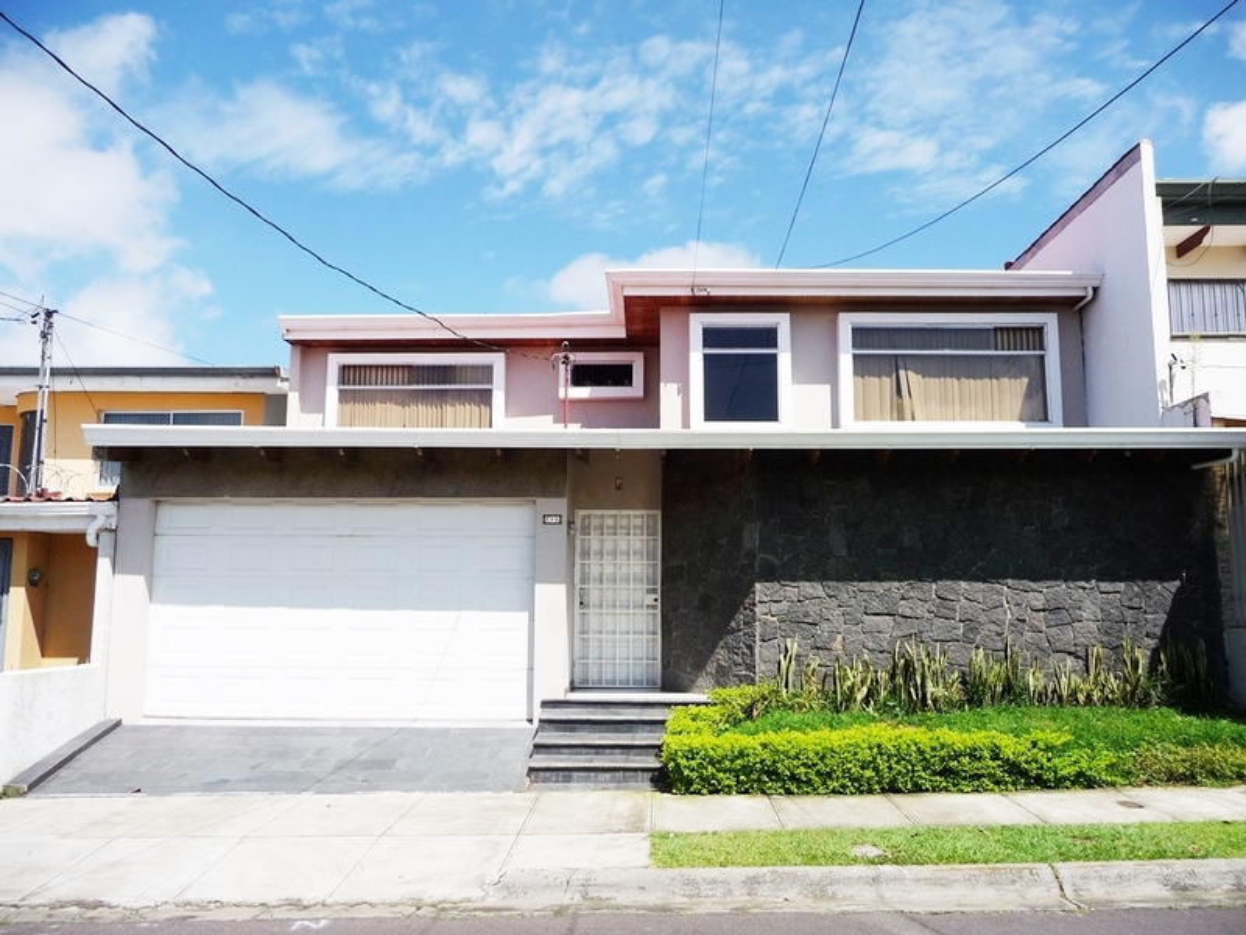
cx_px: 623
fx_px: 1008
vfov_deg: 49.7
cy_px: 468
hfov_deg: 63.4
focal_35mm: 28
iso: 100
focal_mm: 4.7
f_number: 3.3
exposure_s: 1/1300
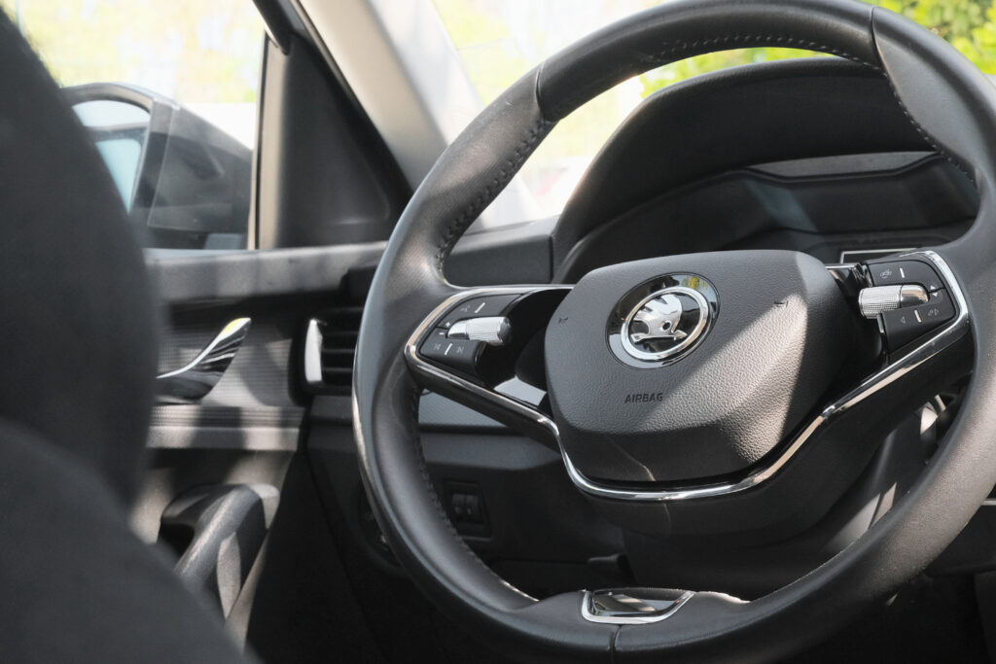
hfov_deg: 29.7
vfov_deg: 20.0
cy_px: 332
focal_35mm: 68
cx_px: 498
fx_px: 1881
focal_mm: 45
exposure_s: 1/80
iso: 2000
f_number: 9
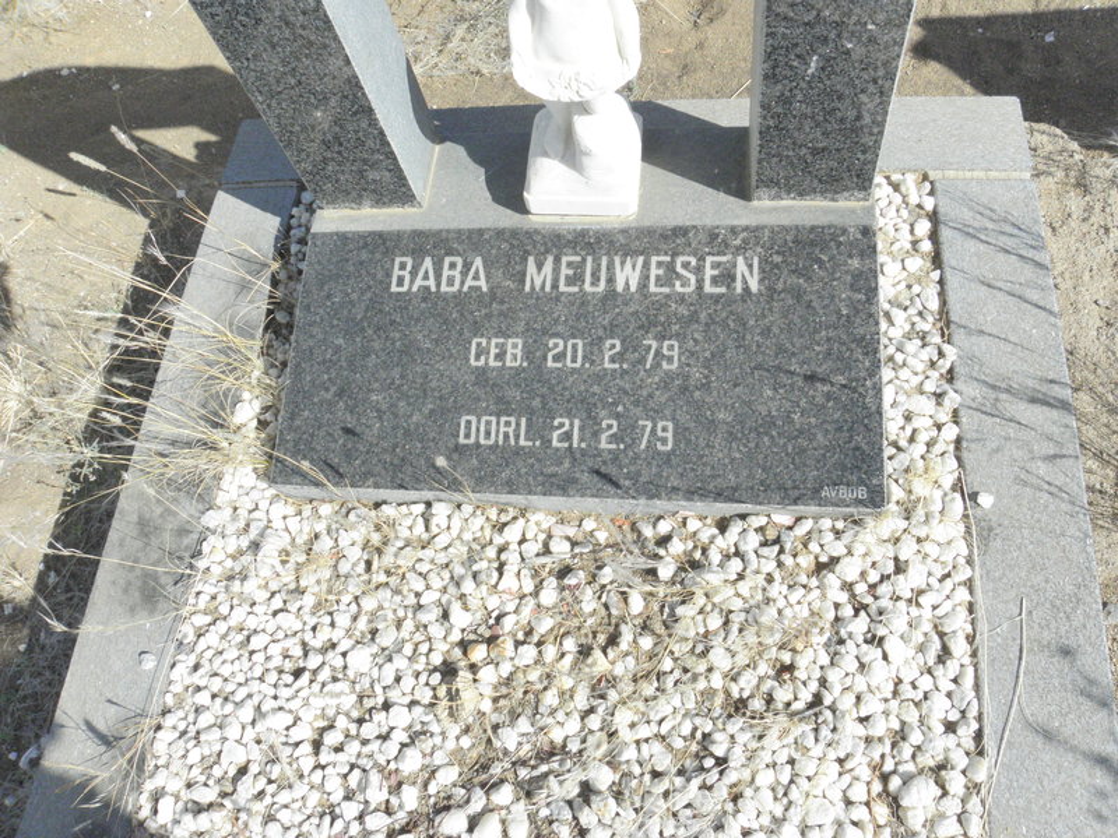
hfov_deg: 67.3
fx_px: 840
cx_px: 559
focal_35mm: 26
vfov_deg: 53.1
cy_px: 419
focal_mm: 4.6
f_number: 6.3
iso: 200
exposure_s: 1/800
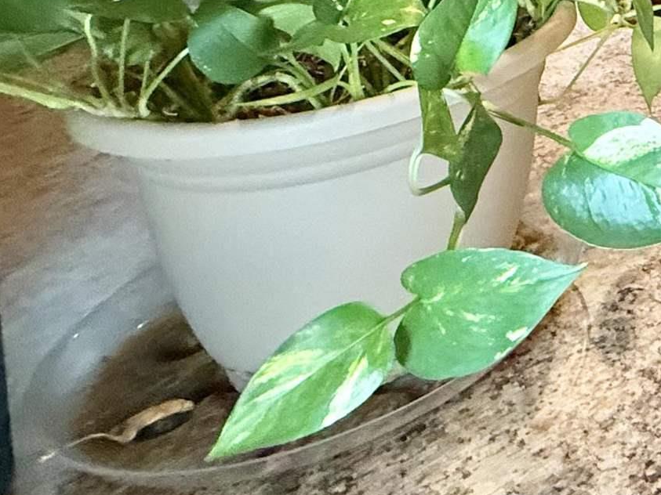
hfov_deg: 25.6
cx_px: 1040
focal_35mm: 51
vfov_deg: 22.7
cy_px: -271
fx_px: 974
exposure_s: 1/60
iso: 500
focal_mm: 2.22
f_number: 2.2
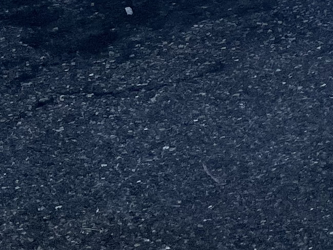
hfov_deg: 10.3
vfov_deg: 8.0
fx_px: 1558
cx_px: 831
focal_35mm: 162
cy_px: -476
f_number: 1.6
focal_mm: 5.1
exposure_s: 1/6494
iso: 50
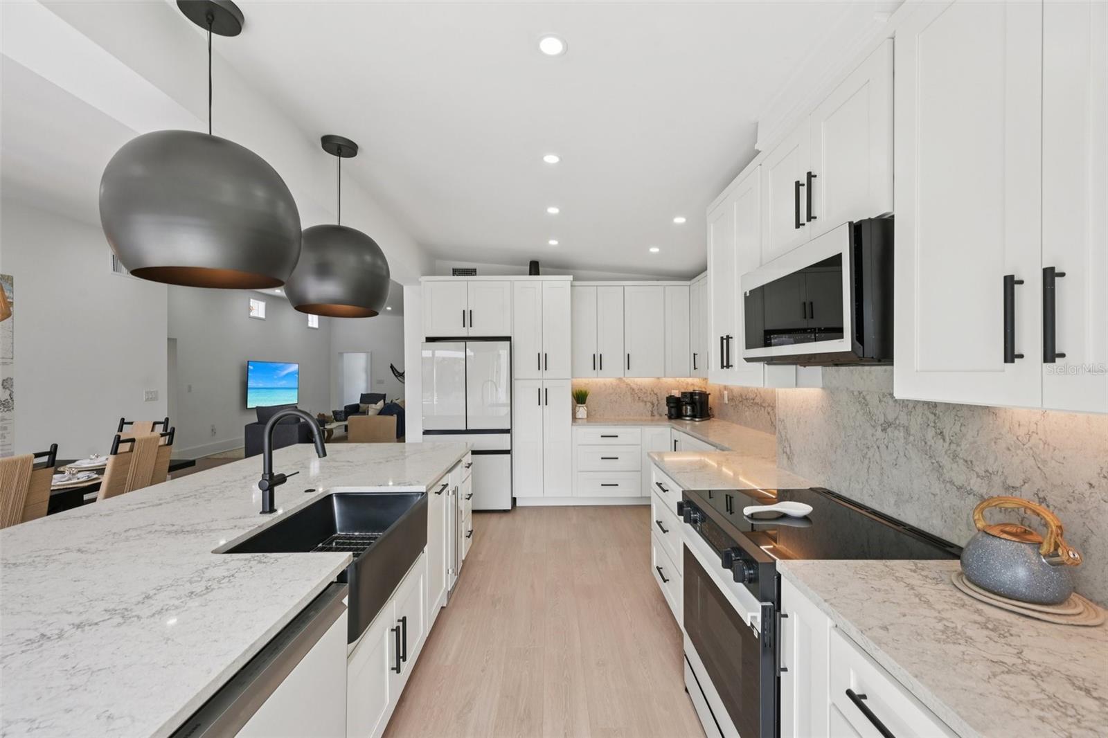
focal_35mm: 14
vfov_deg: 81.2
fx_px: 431
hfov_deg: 104.3
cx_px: 554
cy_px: 369
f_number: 8
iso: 400
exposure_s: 1/125
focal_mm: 14
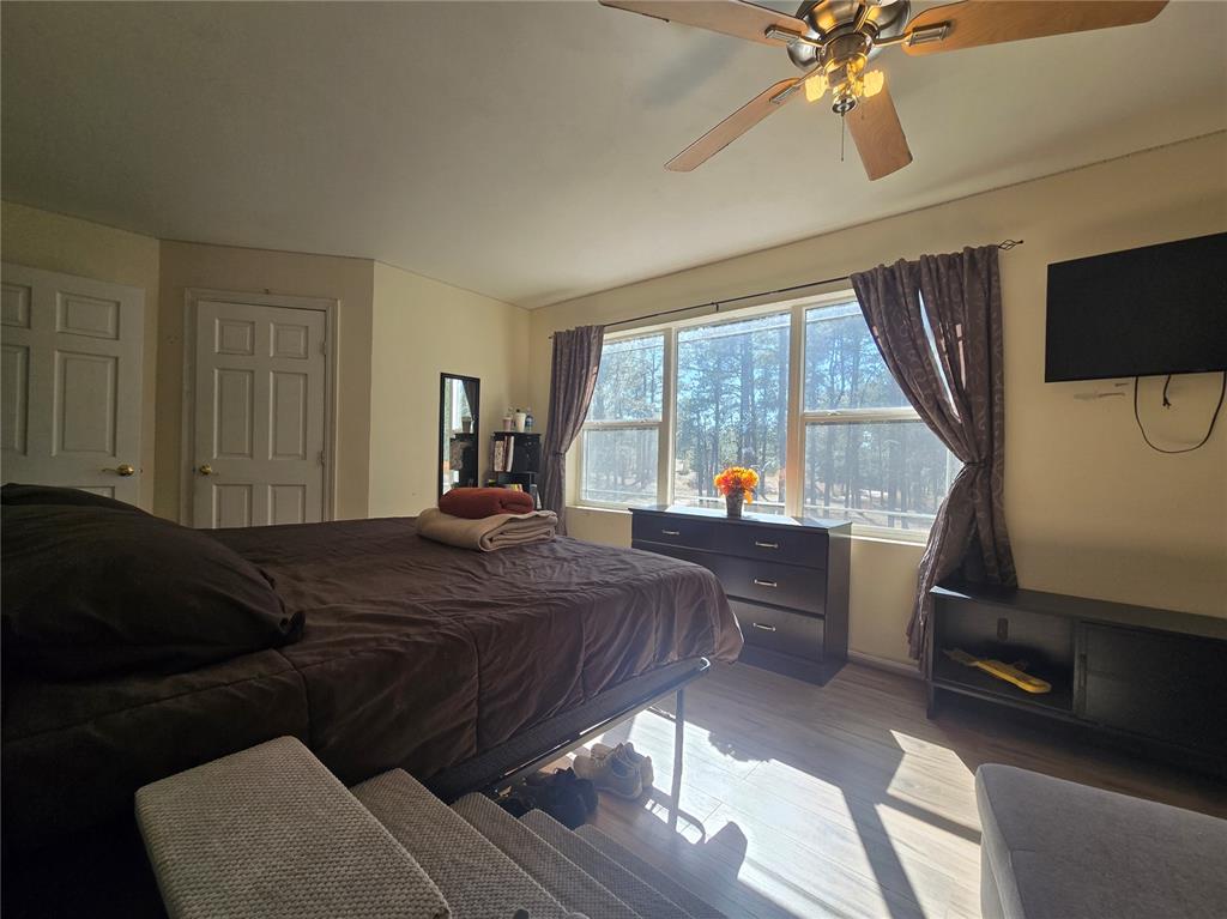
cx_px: 614
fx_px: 461
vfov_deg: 89.9
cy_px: 460
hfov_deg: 106.2
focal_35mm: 13
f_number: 2.2
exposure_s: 1/283
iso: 50
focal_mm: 2.2
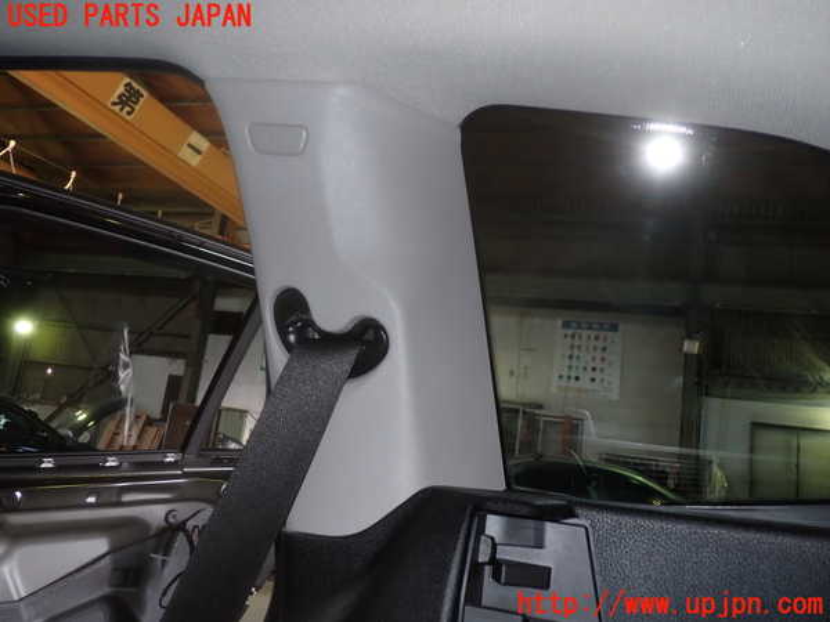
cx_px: 415
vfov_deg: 46.8
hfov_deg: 60.0
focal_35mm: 30
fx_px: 719
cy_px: 311
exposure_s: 1/30
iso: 200
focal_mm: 5.4
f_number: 2.3
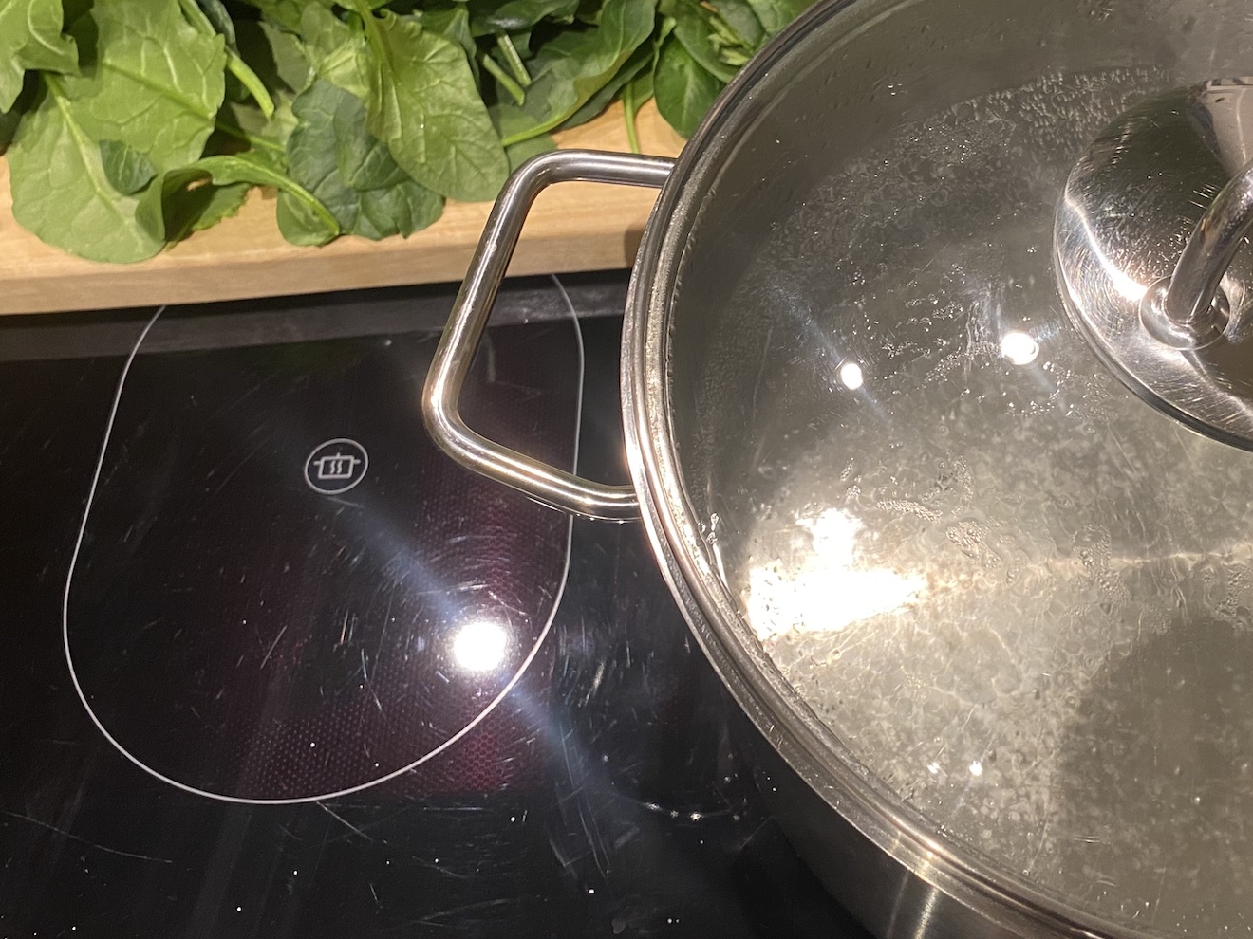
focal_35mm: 39
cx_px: 857
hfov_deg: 46.9
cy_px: 382
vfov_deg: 36.7
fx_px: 1412
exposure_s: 1/50
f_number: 1.8
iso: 200
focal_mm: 4.25
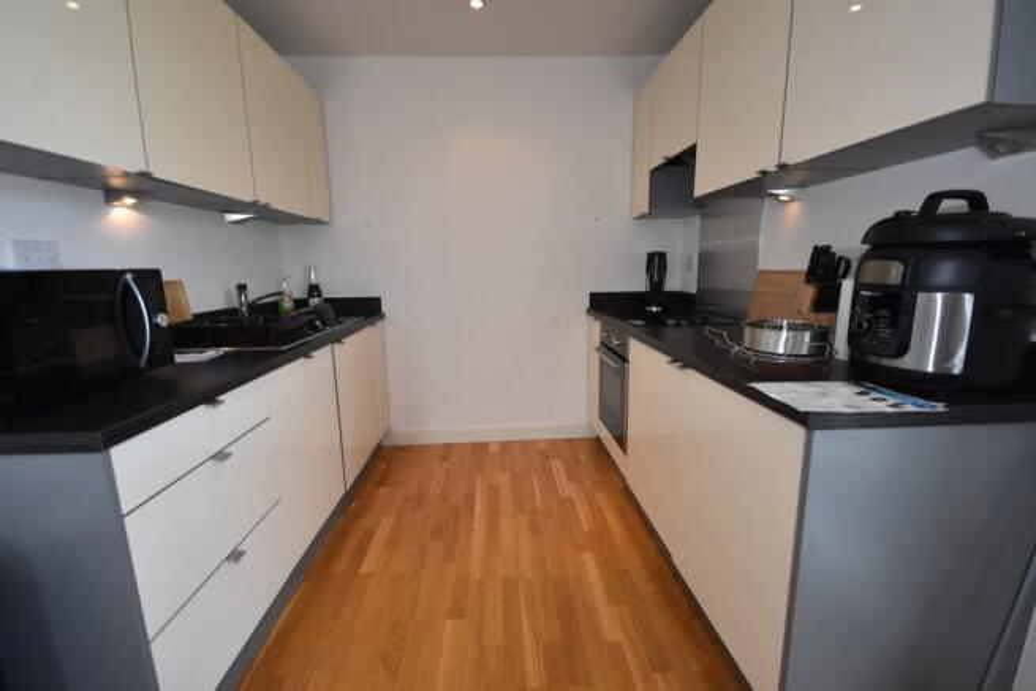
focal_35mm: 15
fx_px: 432
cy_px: 346
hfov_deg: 100.4
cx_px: 518
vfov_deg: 77.4
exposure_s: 1/160
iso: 800
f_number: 4.5
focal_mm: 10
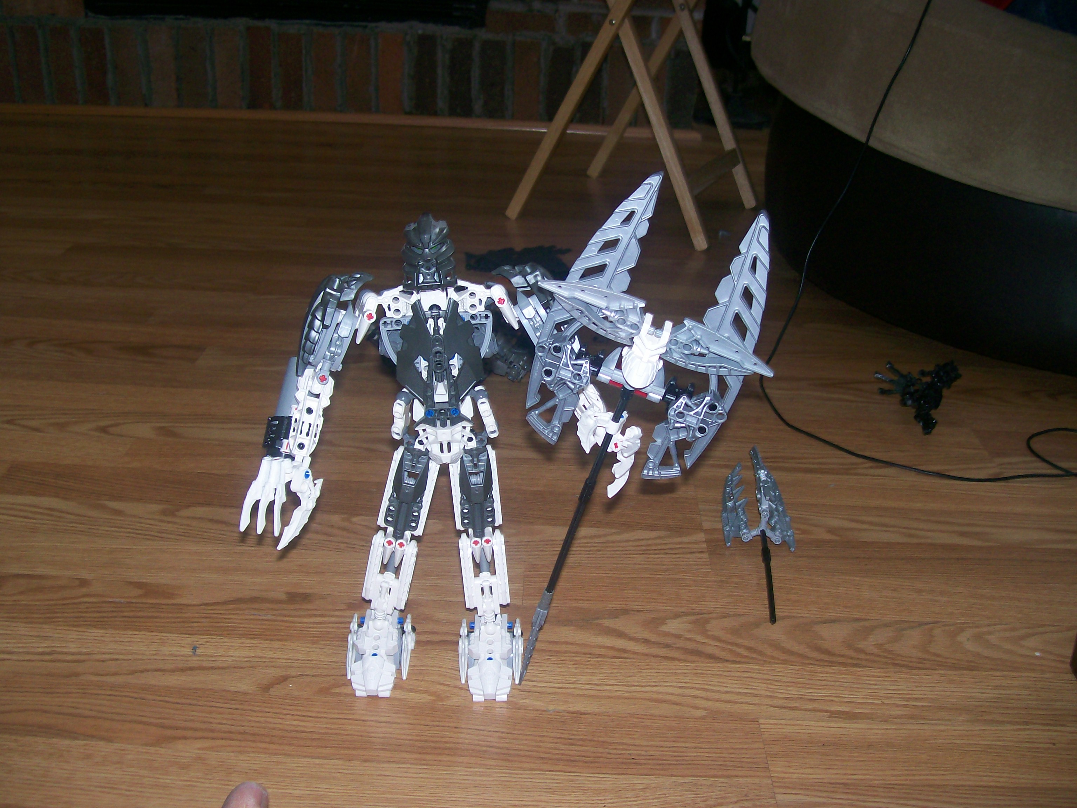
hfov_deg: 51.4
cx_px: 538
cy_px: 404
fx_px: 1120
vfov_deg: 39.7
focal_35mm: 36
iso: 80
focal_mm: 6
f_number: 2.7
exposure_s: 1/64
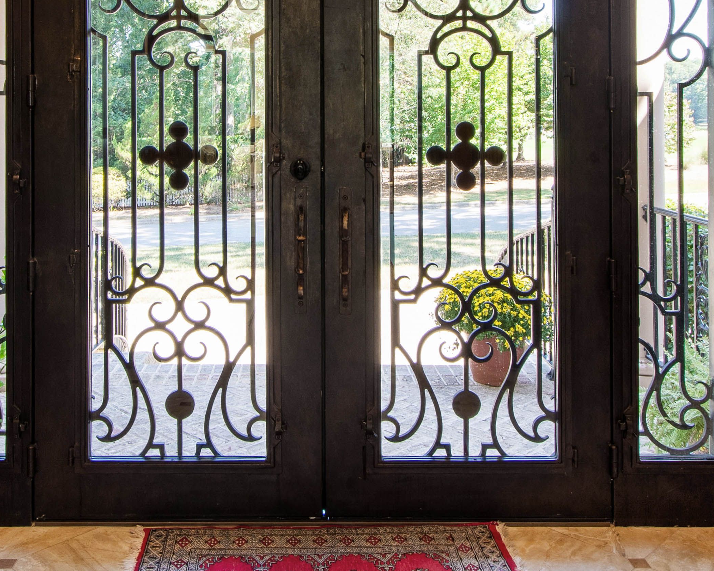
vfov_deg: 38.9
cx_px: 332
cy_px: 128
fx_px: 782
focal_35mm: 37
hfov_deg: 49.0
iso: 100
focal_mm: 10
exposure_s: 1.6
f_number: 8
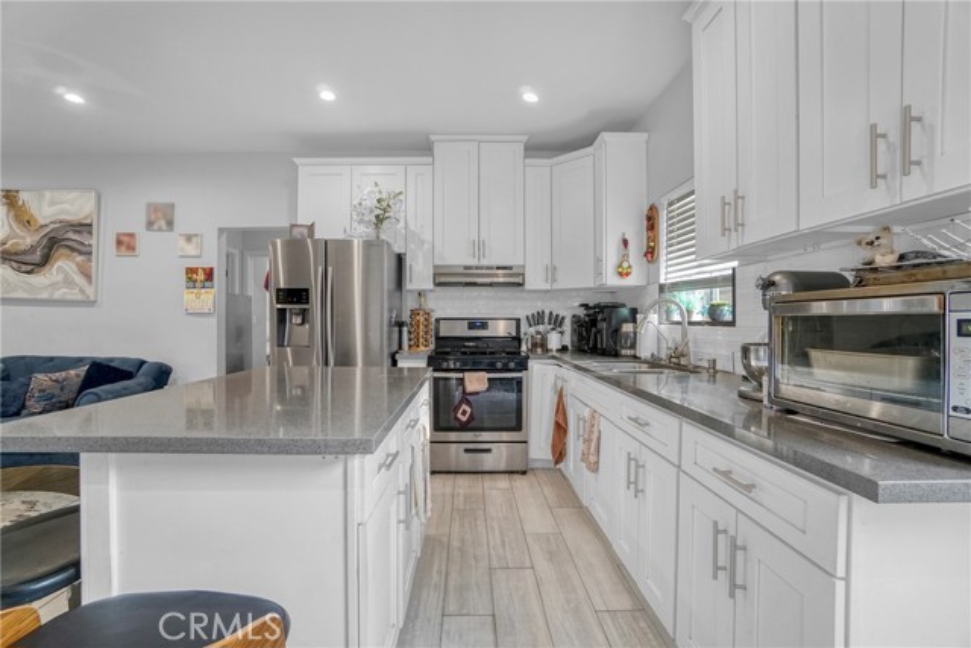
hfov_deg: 100.4
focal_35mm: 15
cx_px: 486
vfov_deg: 77.4
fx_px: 405
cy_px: 324
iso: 1600
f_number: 4
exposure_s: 1/50
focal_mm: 10
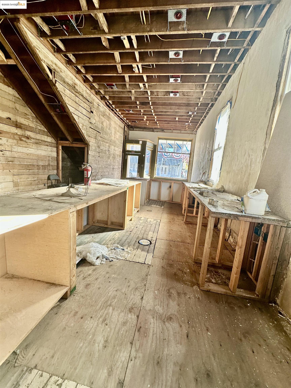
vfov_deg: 102.1
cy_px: 194
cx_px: 146
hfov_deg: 85.7
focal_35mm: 14
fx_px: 157
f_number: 2.2
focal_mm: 2.22
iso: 64
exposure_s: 1/99
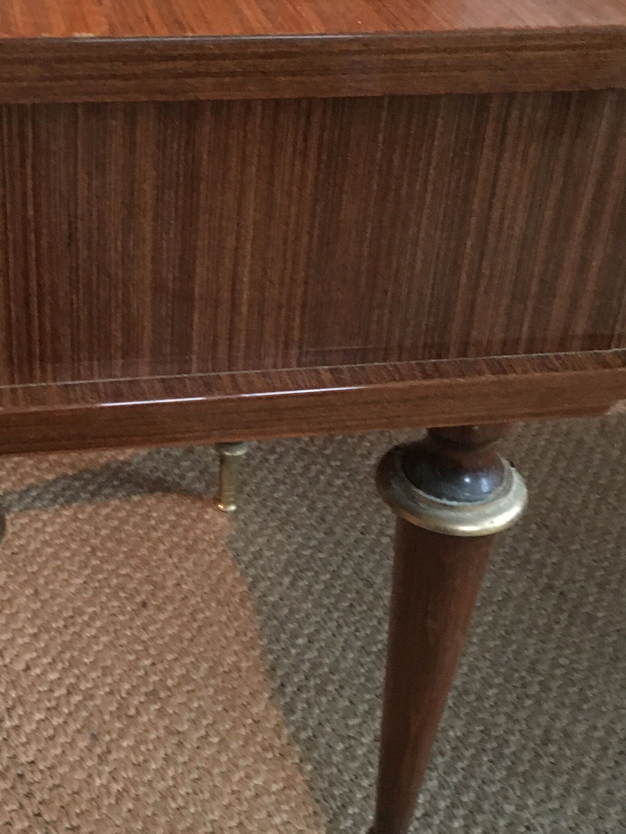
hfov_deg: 25.9
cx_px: 200
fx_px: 1350
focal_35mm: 56
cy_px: 363
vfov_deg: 34.3
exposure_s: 1/17
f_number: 2.2
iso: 500
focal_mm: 4.15
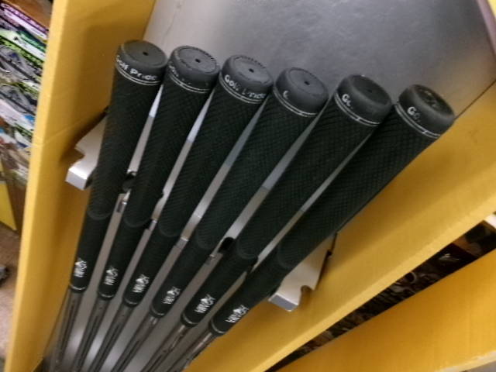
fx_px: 401
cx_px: 248
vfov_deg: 49.7
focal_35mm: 28
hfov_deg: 63.4
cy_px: 186
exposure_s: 1/34
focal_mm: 5.1
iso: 800
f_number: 3.9
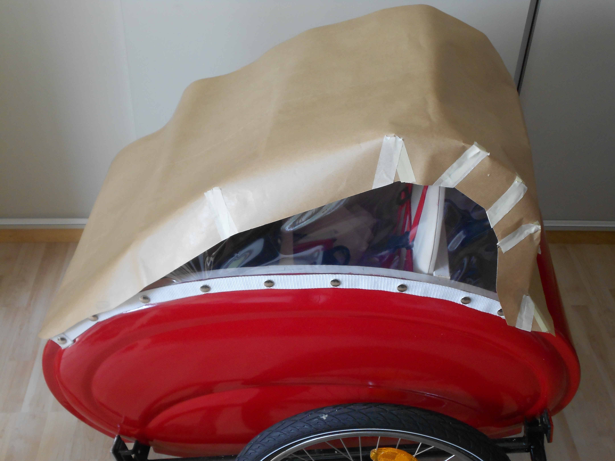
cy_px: 230
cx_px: 308
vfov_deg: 33.6
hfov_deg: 43.9
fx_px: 764
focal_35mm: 43
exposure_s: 1/30
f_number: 4.2
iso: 200
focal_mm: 7.7
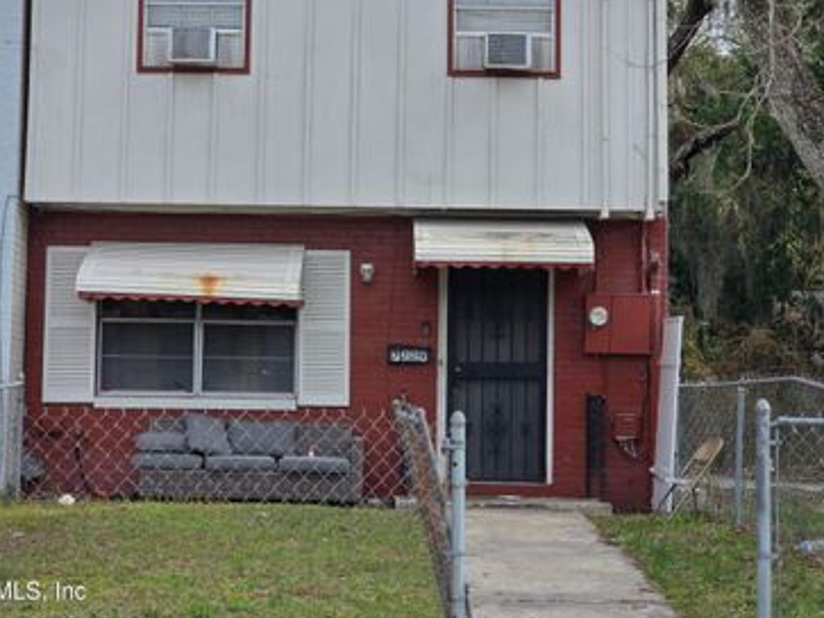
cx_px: 434
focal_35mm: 95
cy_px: 203
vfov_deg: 15.5
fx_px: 2261
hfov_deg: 20.7
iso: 50
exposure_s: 1/1120
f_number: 2.4
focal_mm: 7.9
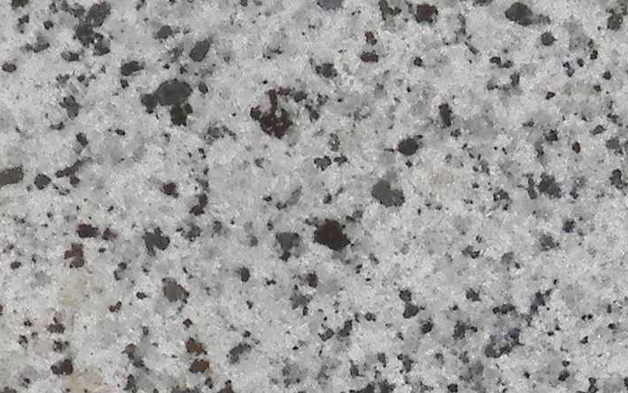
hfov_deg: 2.3
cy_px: 899
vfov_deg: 1.4
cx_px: 1175
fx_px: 15677
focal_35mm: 916
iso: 80
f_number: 4.7
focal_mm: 23.6
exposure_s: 1/200
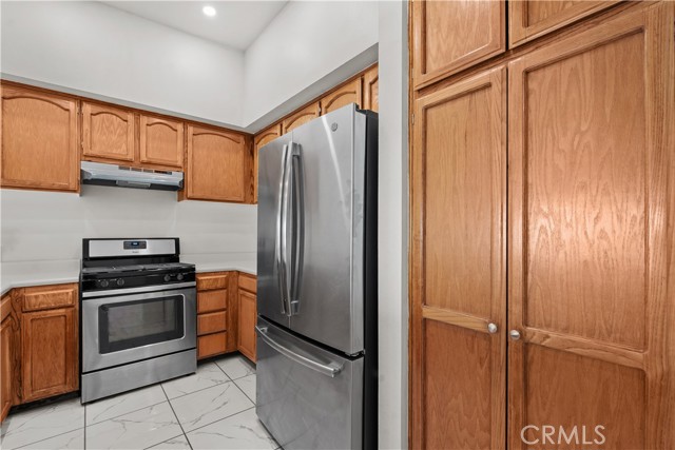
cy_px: 225
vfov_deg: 73.8
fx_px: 300
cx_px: 338
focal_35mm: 16
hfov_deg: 96.7
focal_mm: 16
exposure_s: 1/2.5
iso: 250
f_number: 8
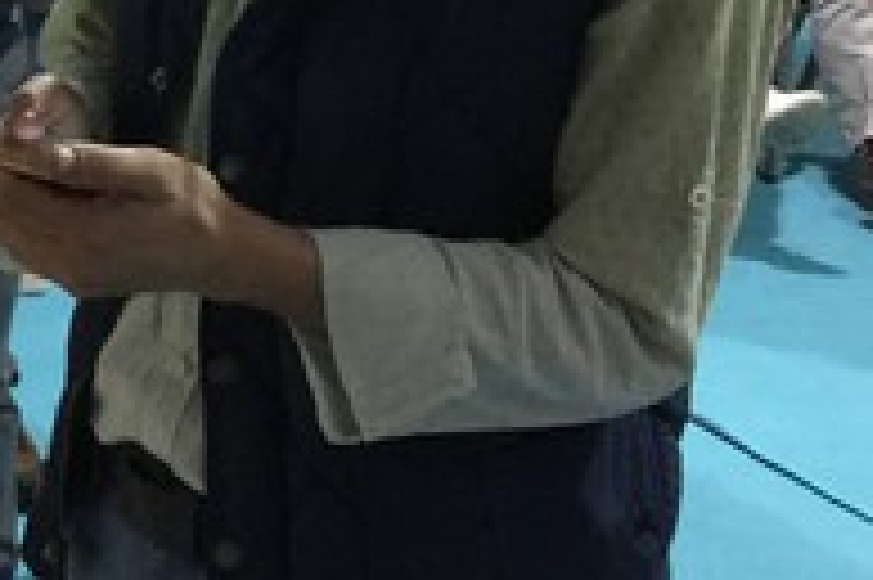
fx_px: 2520
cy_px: 180
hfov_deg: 17.8
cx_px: -392
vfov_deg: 13.1
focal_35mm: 104
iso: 125
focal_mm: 4.15
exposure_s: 1/4
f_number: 2.2
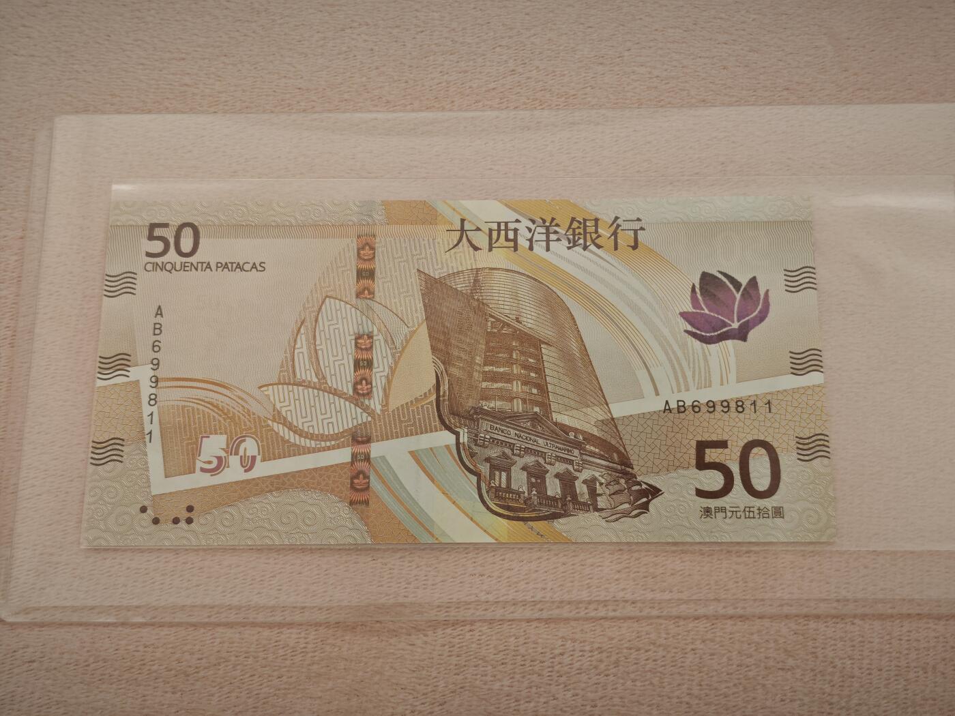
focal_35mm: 50
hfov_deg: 38.2
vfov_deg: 29.1
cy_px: 358
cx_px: 478
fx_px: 1379
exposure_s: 1/100
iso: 200
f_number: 1.63
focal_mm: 5.85
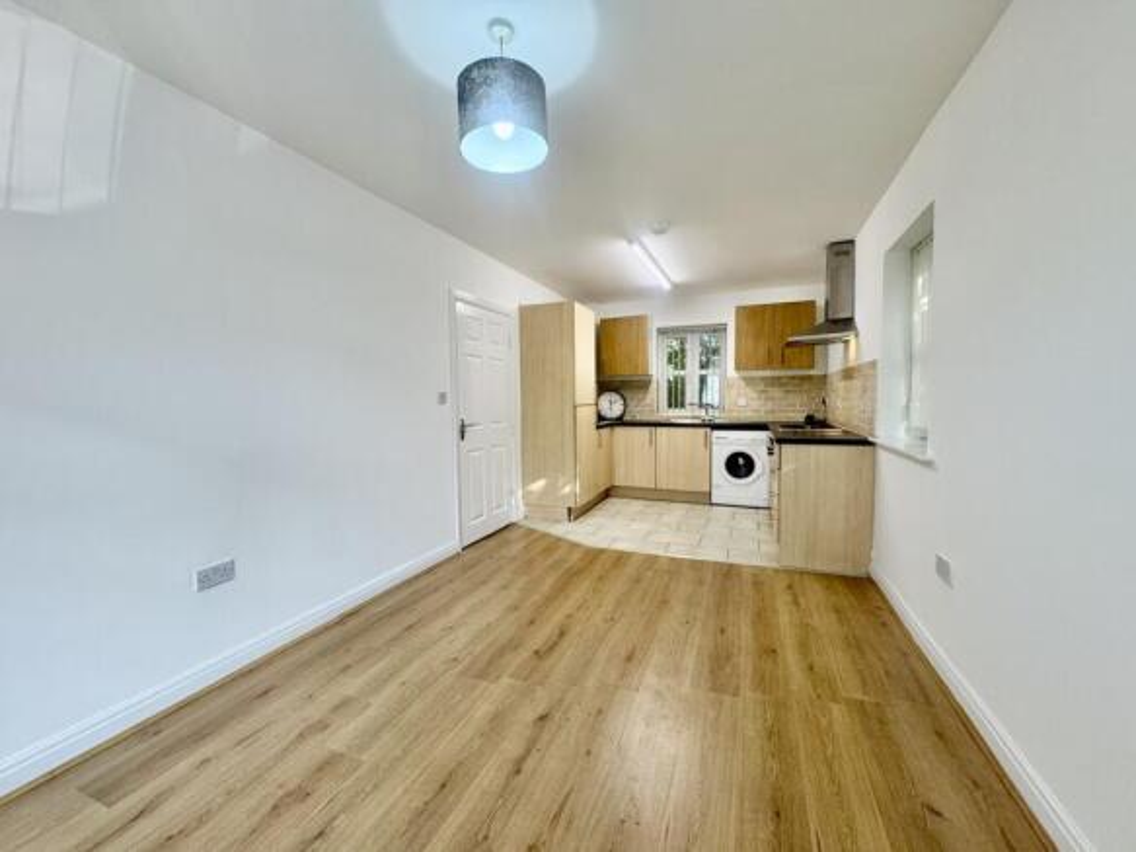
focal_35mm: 14
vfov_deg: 85.7
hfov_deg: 102.1
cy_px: 426
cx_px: 568
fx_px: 459
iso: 160
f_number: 2.2
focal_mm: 2.22
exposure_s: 1/100
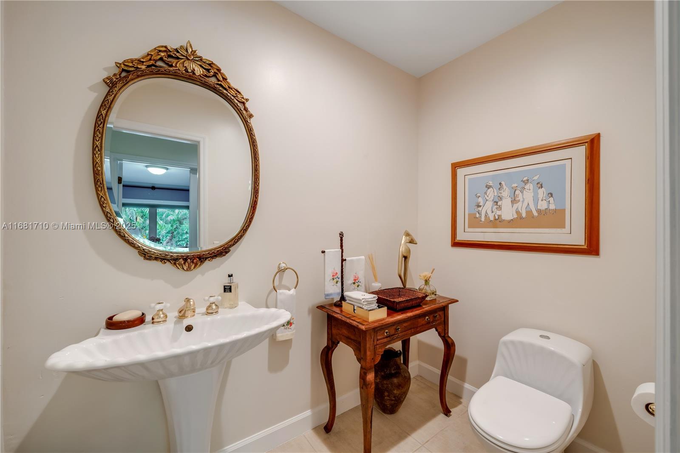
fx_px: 245
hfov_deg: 108.3
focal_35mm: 13
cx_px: 340
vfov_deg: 85.4
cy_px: 226
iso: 100
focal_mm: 13
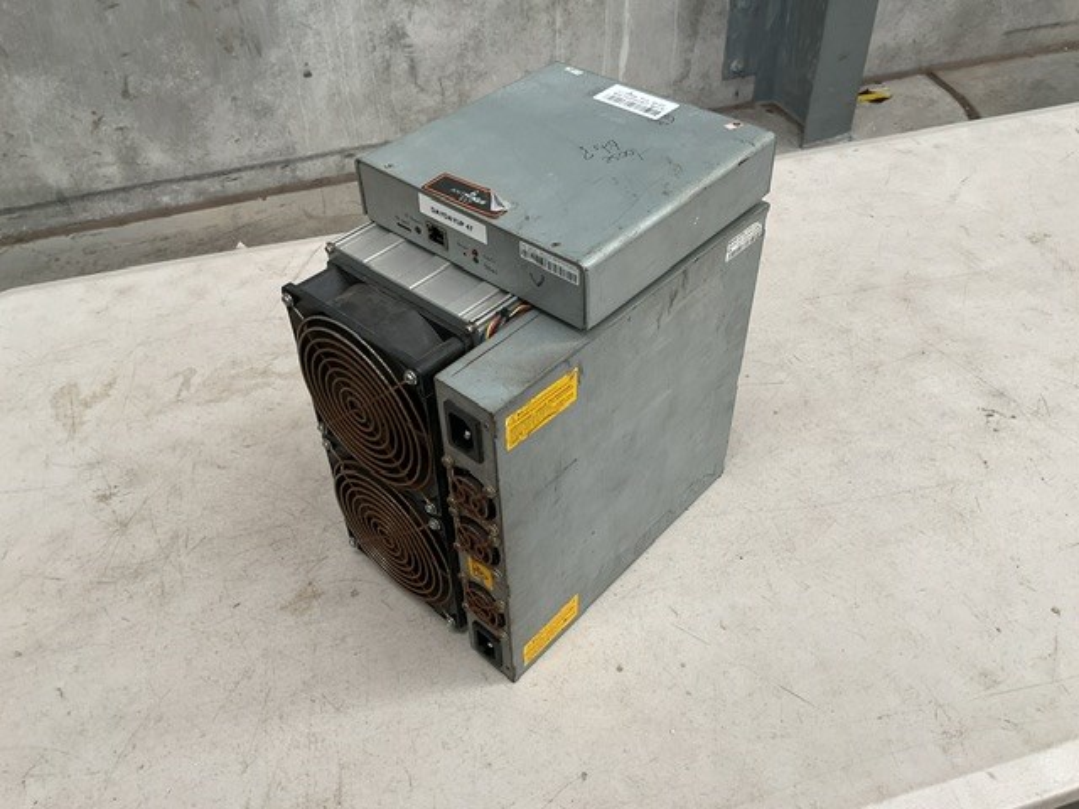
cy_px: 404
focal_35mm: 29
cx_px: 540
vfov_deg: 48.2
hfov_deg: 61.7
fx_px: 904
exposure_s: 1/50
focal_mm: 3
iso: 32
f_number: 1.8
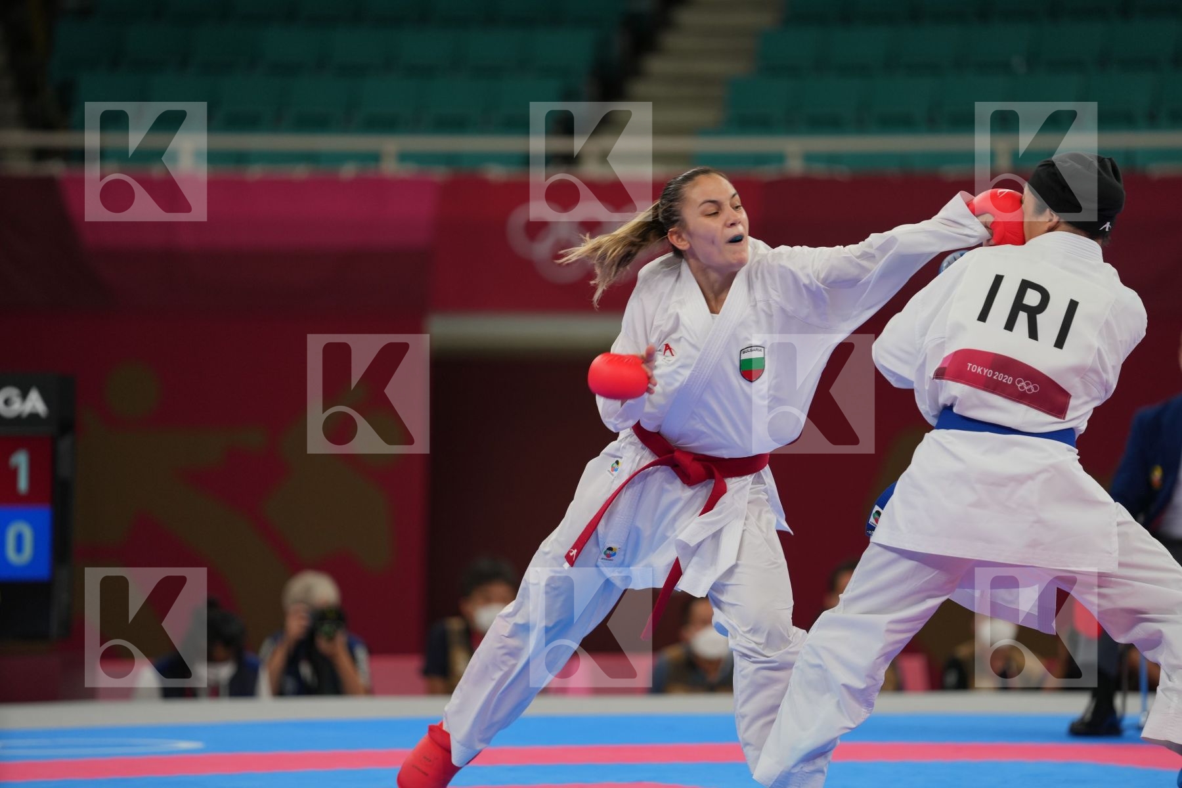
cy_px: 394
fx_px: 6566
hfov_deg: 10.3
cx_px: 591
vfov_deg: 6.9
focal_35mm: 200
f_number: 2.8
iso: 500
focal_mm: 200
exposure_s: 1/1000
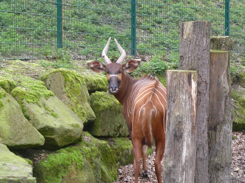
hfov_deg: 17.7
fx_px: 786
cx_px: 122
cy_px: 92
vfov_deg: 13.3
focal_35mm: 111
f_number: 4.4
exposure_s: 1/100
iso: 400
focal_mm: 18.2
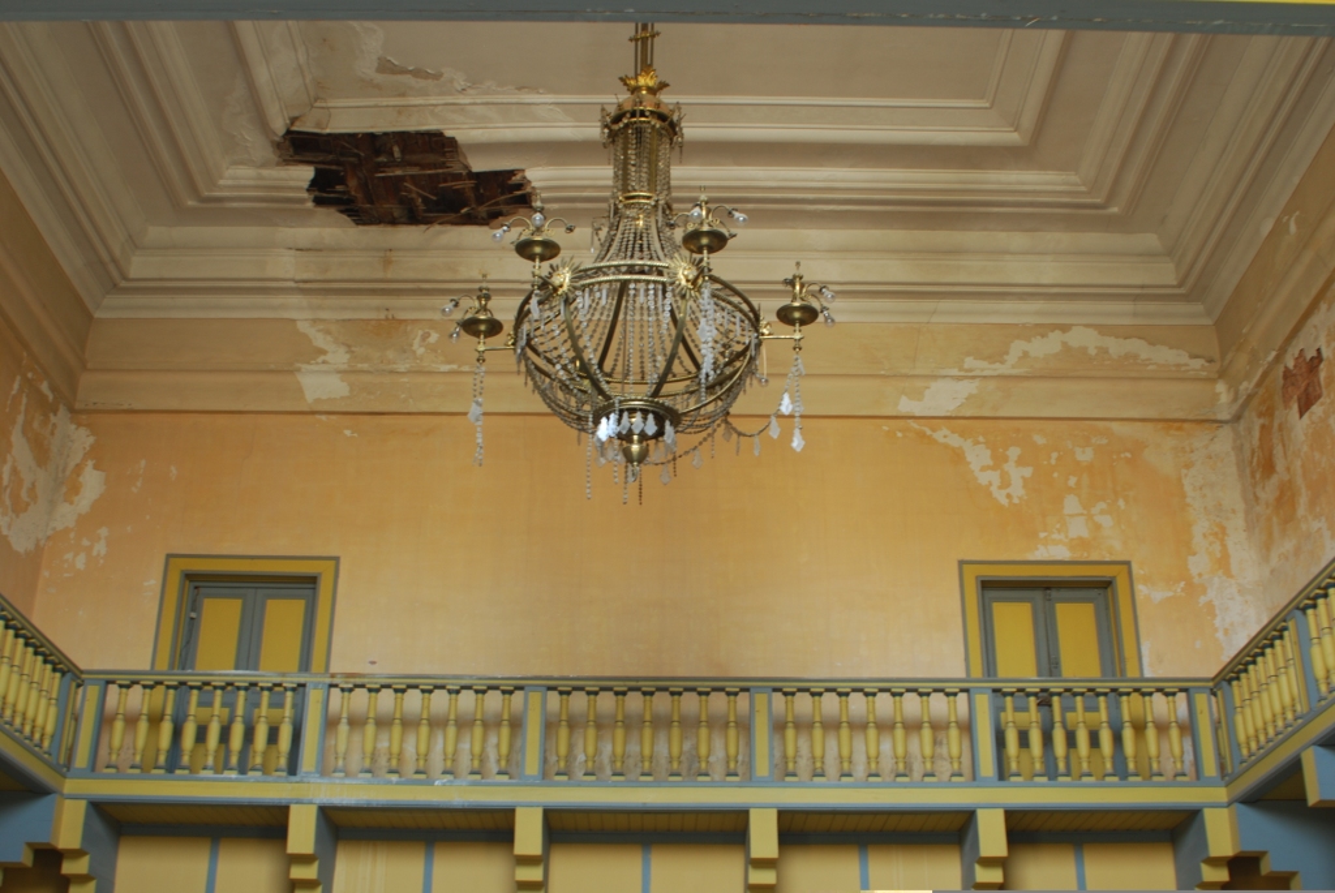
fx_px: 1559
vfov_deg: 32.0
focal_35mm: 42
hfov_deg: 46.4
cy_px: 446
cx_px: 668
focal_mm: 28
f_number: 5
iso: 100
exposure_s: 1/4
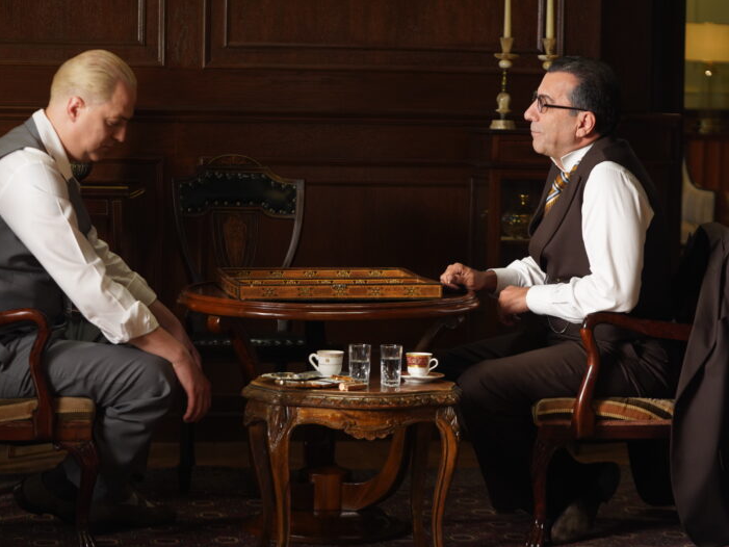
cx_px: 317
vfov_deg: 14.0
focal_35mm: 106
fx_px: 2233
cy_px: 274
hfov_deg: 18.5
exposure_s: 1/60
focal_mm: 92
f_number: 3.5
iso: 1000
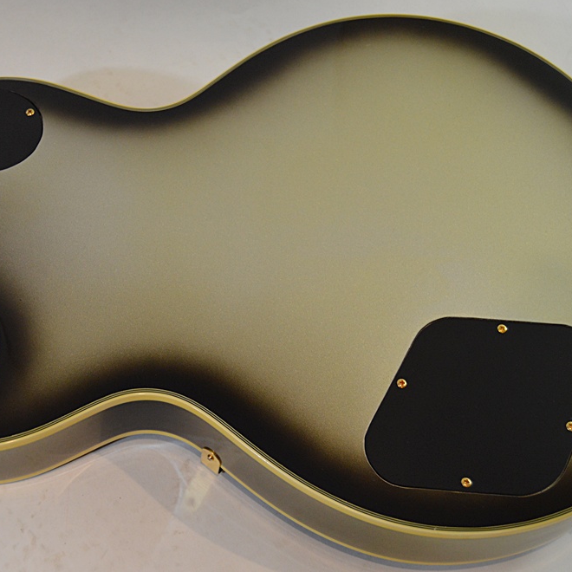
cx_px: 214
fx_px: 1010
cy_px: 285
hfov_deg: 31.5
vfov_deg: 31.6
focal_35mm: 54
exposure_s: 1/60
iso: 1000
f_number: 4
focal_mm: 28
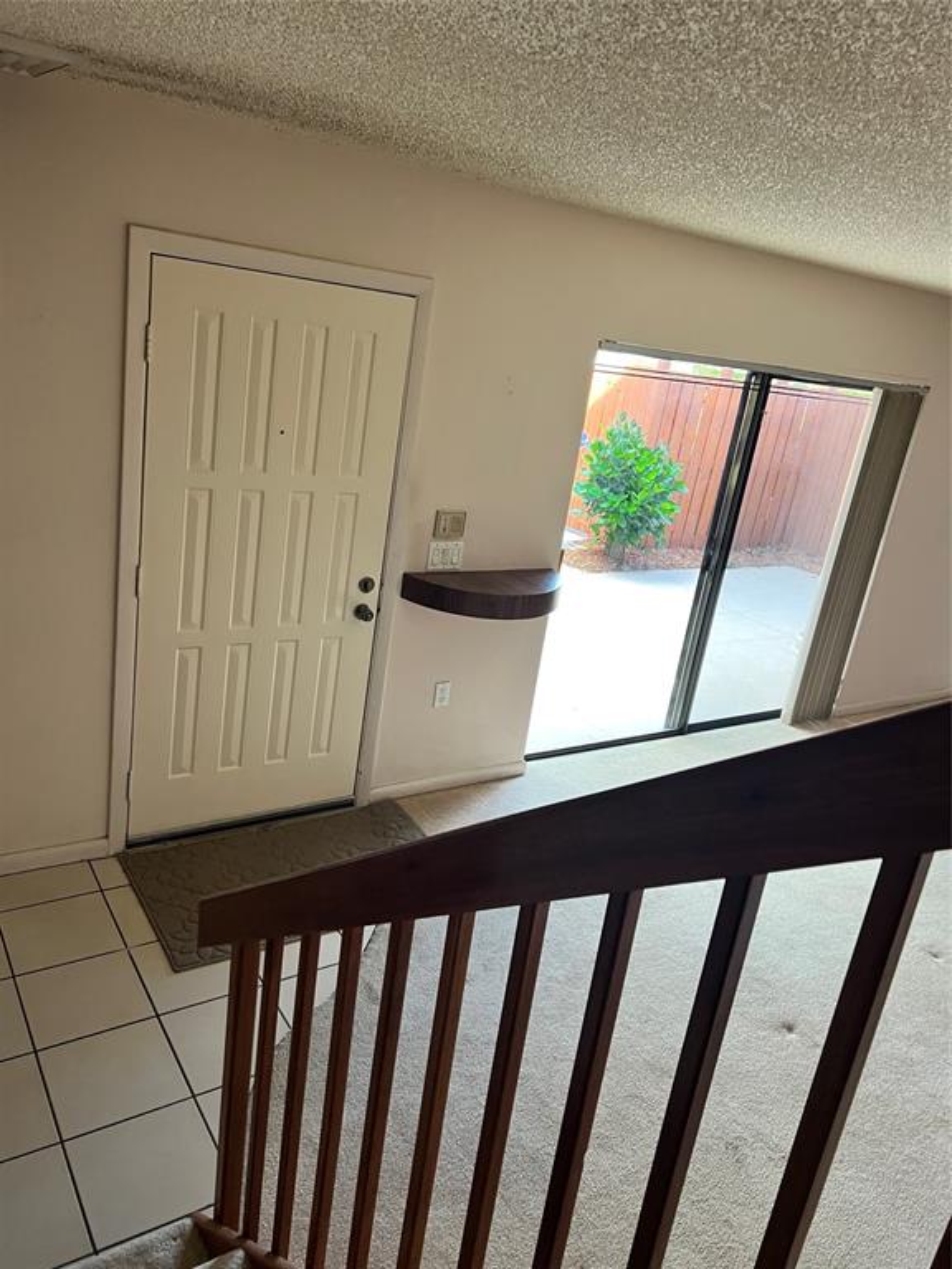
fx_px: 953
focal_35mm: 26
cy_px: 634
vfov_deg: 67.3
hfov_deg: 53.1
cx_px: 476
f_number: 1.5
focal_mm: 5.7
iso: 125
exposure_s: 1/60
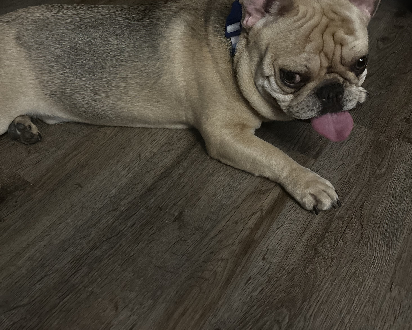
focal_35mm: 35
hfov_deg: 51.5
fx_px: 427
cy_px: 133
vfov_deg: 42.0
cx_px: 189
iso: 800
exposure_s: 1/30
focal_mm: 5.96
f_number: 1.6
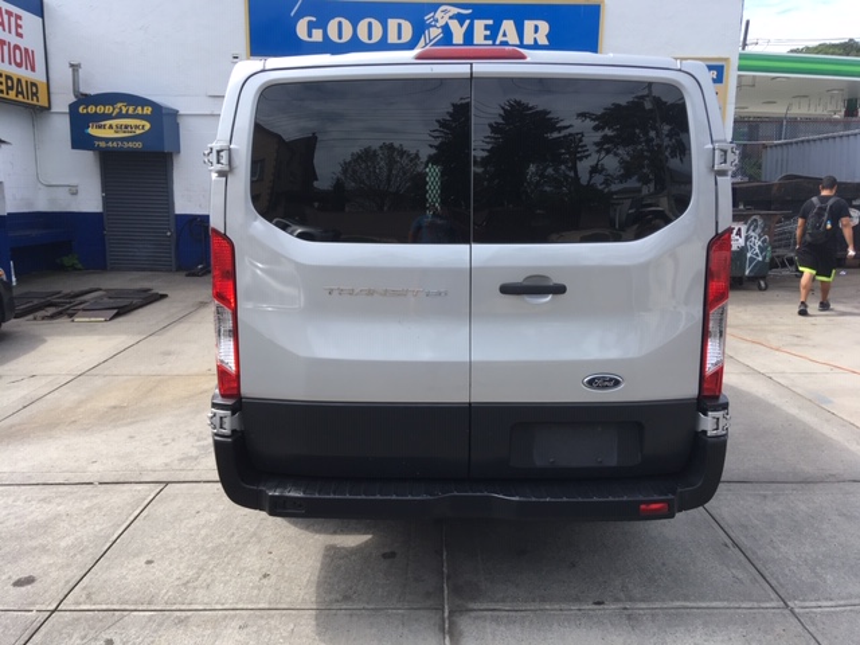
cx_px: 430
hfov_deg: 61.7
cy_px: 322
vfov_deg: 48.2
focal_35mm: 29
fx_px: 720
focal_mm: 4.15
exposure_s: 1/793
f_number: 2.2
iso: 25
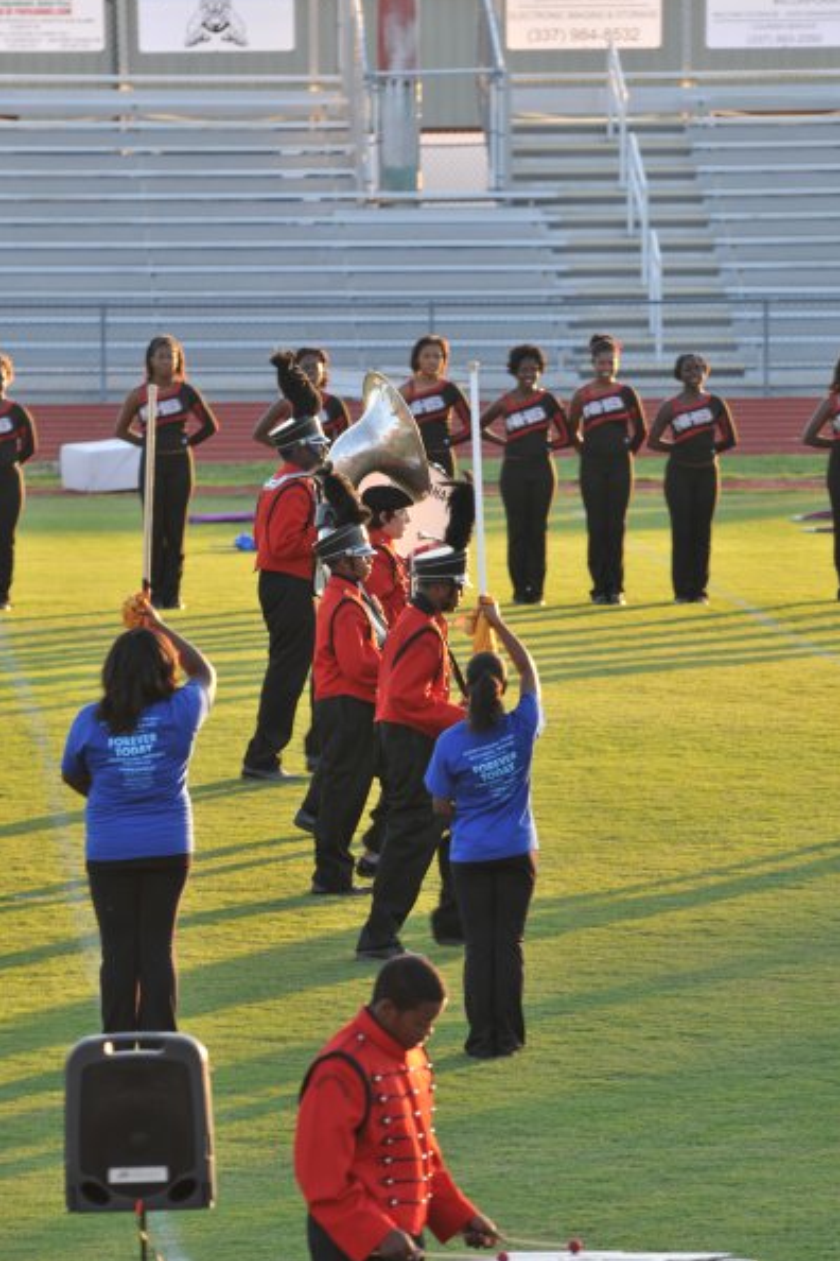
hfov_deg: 4.5
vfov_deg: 6.8
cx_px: 421
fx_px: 10604
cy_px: 630
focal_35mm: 303
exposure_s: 1/125
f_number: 5.6
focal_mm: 200
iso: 200
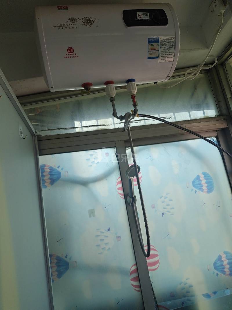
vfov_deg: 76.4
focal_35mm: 22
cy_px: 155
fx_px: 197
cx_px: 116
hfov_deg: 61.1
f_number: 1.79
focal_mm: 4.71
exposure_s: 1/489
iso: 50
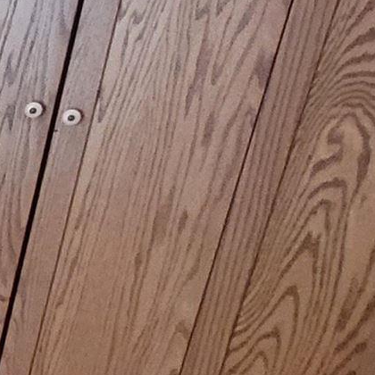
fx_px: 1030
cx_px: -603
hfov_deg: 13.2
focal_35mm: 84
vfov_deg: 20.4
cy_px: 295
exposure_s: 1/30
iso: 640
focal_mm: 1.74
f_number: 2.2
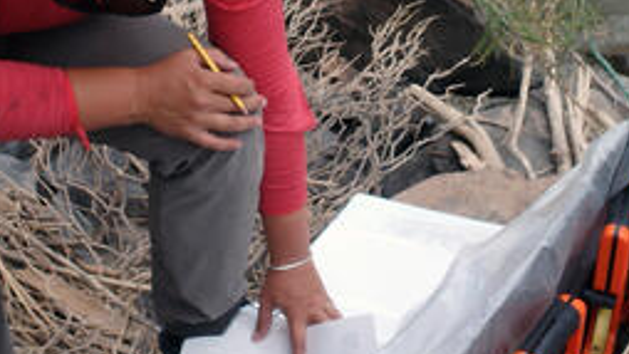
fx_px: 901
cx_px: 297
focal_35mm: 54
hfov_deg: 38.5
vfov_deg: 21.7
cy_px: 35
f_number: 3.5
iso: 125
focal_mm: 3.7
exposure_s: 1/160
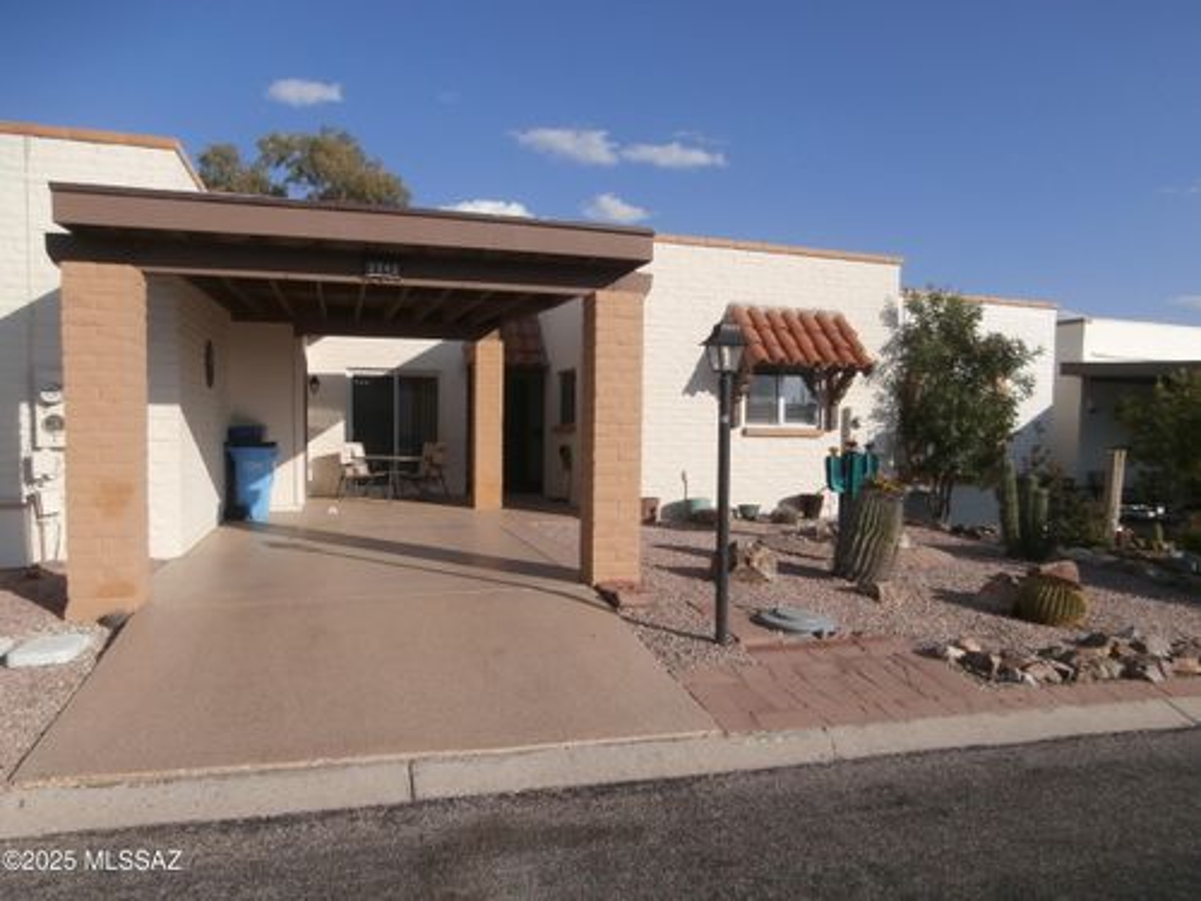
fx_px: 833
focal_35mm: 24
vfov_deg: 56.8
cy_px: 450
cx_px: 600
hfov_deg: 71.6
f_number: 3
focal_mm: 4.2
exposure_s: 1/1600
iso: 100
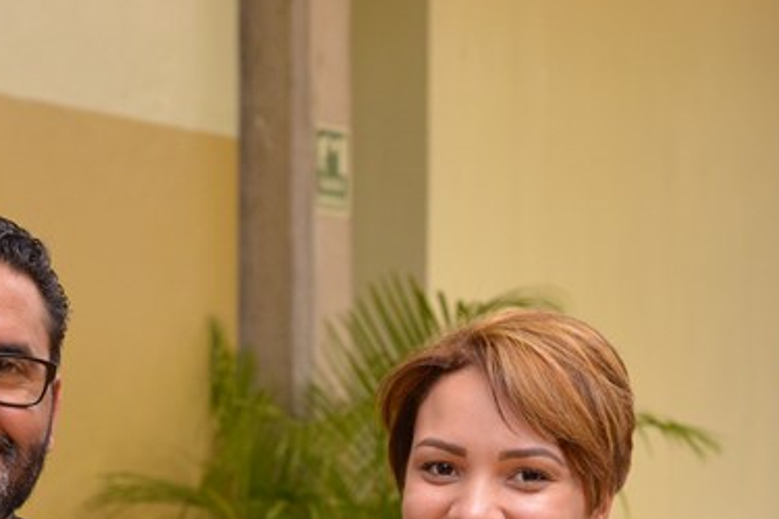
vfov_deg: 7.5
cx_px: 479
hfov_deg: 11.4
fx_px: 3895
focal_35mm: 180
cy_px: 799
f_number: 6.3
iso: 1600
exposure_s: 1/100
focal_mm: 50
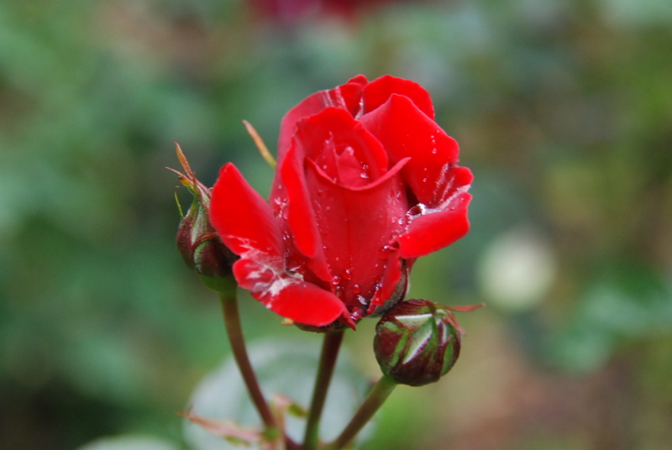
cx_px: 336
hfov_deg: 13.0
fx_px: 2944
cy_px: 225
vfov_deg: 8.7
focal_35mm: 158
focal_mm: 105
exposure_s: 1/60
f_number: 7.1
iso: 800
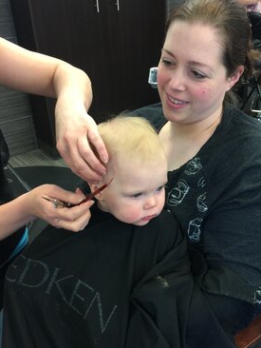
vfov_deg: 48.8
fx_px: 382
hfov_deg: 37.5
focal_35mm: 38
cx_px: 167
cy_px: 199
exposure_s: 1/15
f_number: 2.2
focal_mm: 4.15
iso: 64
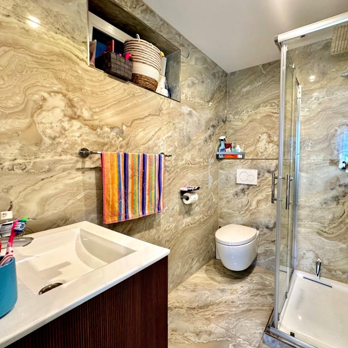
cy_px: 172
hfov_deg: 82.7
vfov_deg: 84.0
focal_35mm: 17
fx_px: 193
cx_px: 213
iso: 200
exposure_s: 1/50
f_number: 2.2
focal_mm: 2.22
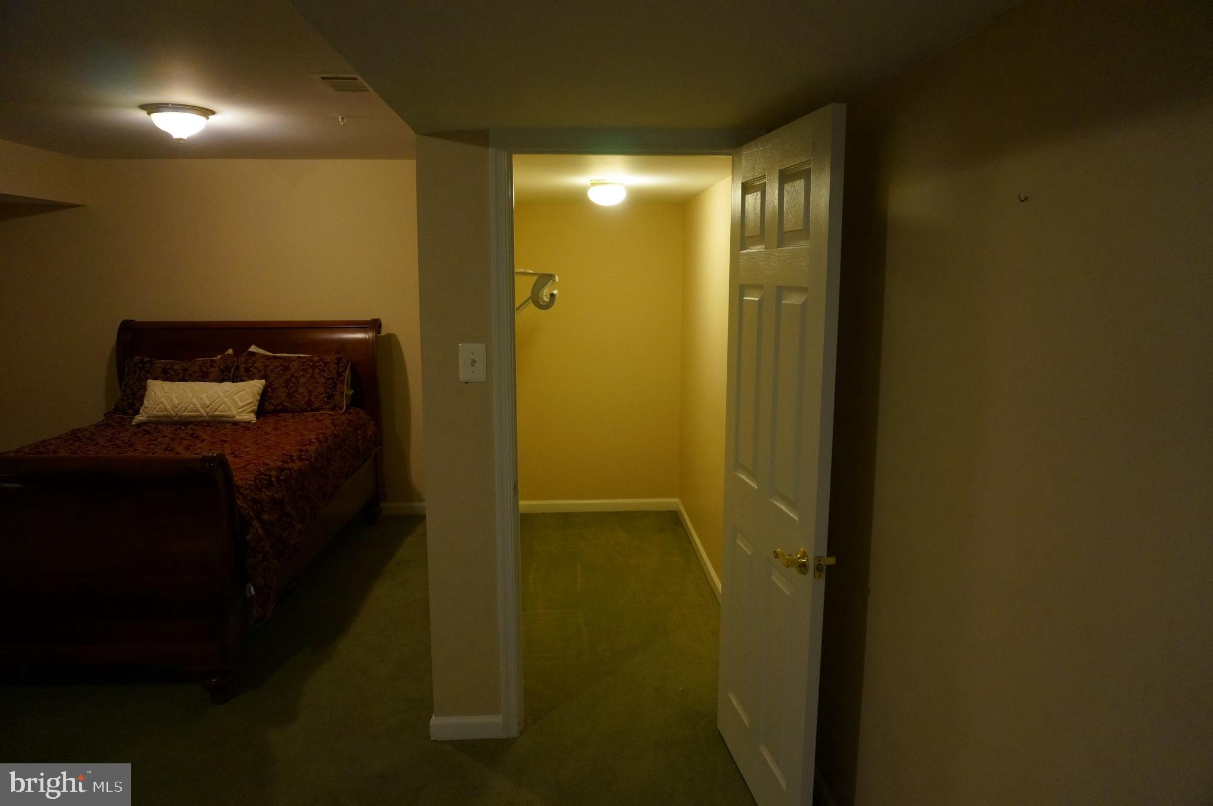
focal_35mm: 24
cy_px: 403
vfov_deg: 53.0
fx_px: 808
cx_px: 606
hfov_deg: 73.8
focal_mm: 16
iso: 1250
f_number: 4
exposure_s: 1/60
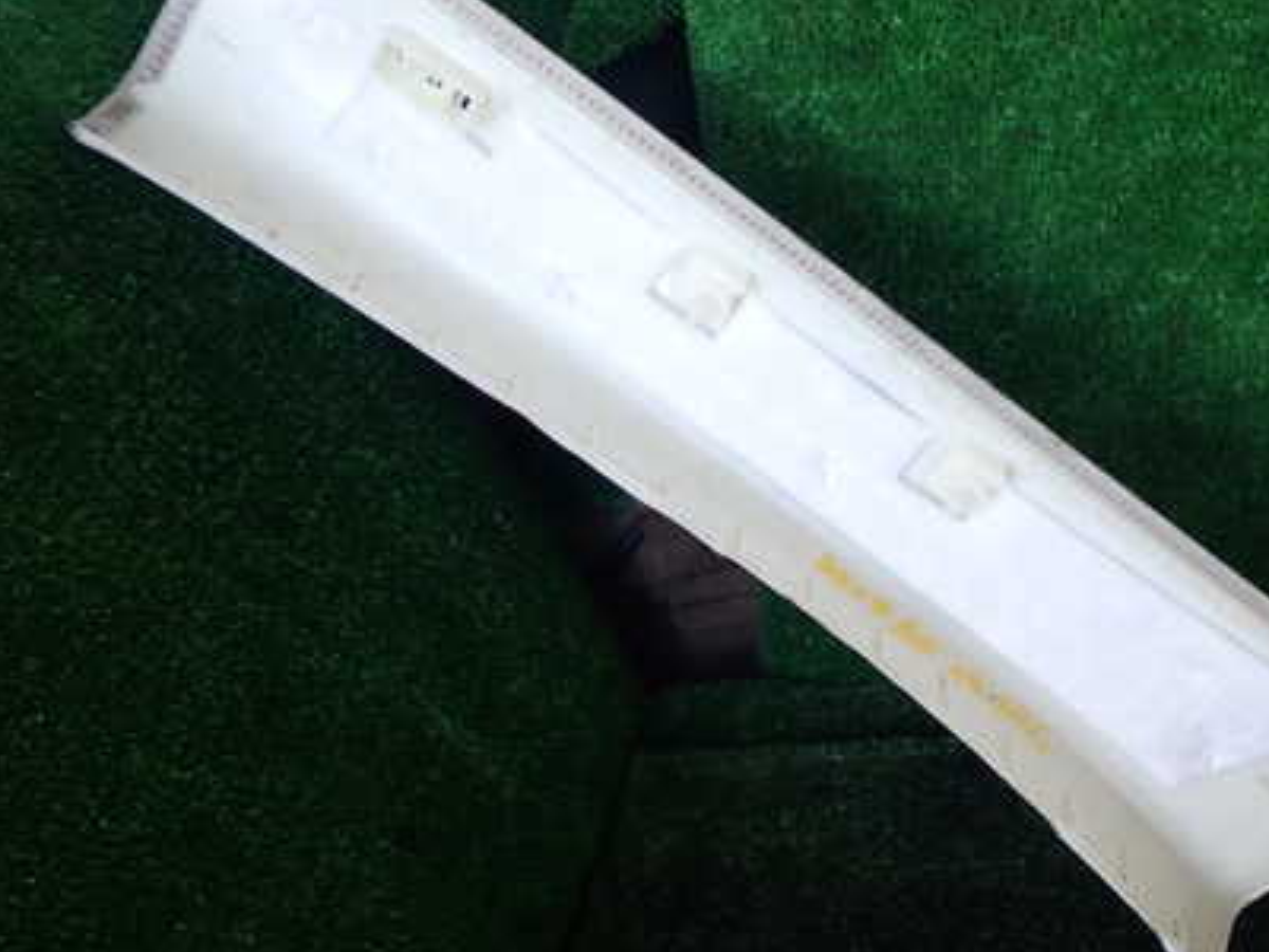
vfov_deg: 32.2
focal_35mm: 45
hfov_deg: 41.6
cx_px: 834
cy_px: 428
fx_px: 1650
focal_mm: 5.4
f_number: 2.3
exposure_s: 1/80
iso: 100
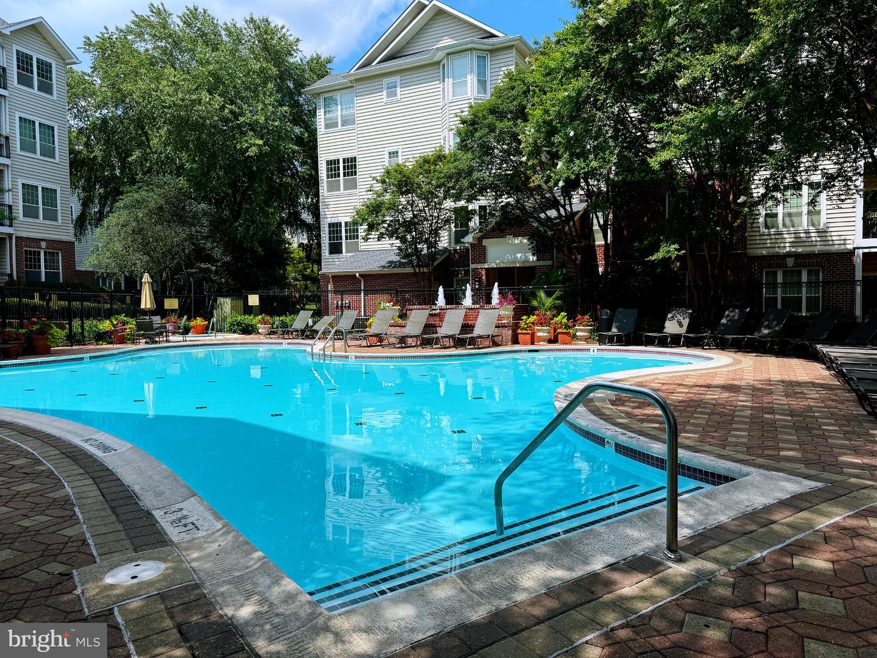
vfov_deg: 56.8
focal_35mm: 24
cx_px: 438
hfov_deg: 71.6
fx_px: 608
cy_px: 329
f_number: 1.78
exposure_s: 1/4673
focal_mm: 6.76
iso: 80
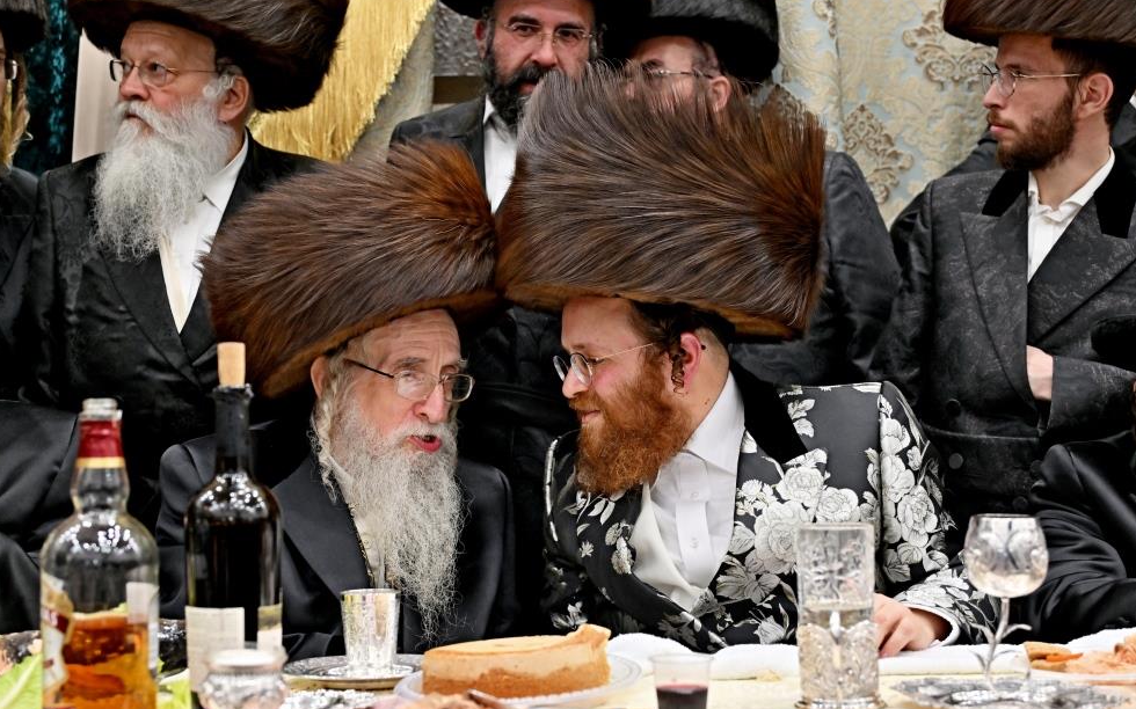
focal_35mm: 49
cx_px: 551
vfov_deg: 26.3
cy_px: 361
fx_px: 1517
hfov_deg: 41.1
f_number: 4
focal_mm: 46
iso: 640
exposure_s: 1/200
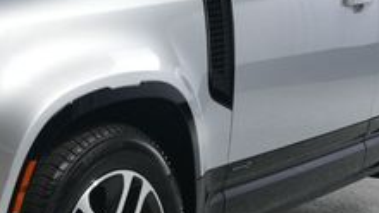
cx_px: 53
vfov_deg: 10.2
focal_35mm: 119
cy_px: 106
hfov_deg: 17.8
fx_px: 1196
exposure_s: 1/160
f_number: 11
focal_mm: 26
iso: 100
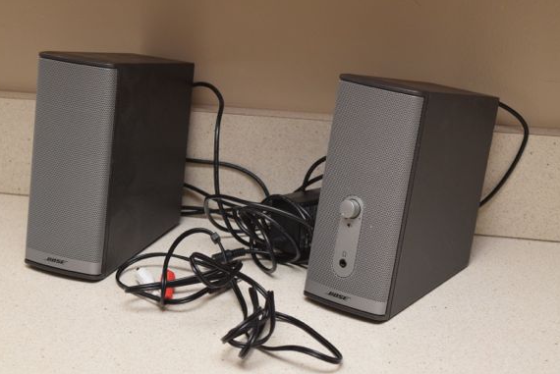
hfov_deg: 22.0
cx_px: 256
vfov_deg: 14.8
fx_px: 1441
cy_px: 208
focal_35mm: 93
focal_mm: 55
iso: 1600
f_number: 5.6
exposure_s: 1/125
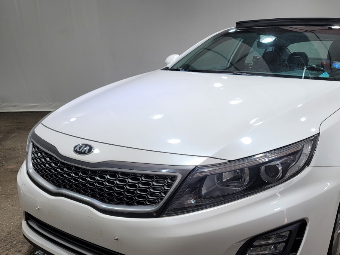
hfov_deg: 54.5
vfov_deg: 42.5
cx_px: 219
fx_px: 324
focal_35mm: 33
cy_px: 165
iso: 20
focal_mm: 7
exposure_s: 1/120
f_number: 1.8
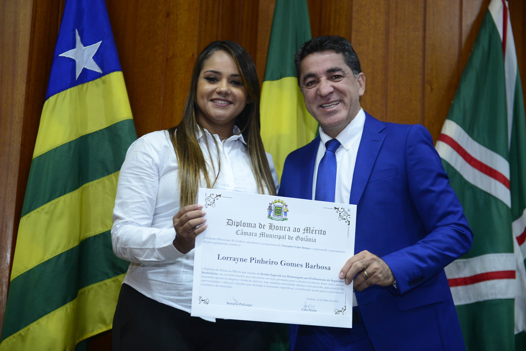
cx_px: 263
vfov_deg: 19.5
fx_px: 1023
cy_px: 176
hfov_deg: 28.8
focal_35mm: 70
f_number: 4
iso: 1600
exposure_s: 1/125
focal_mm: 70
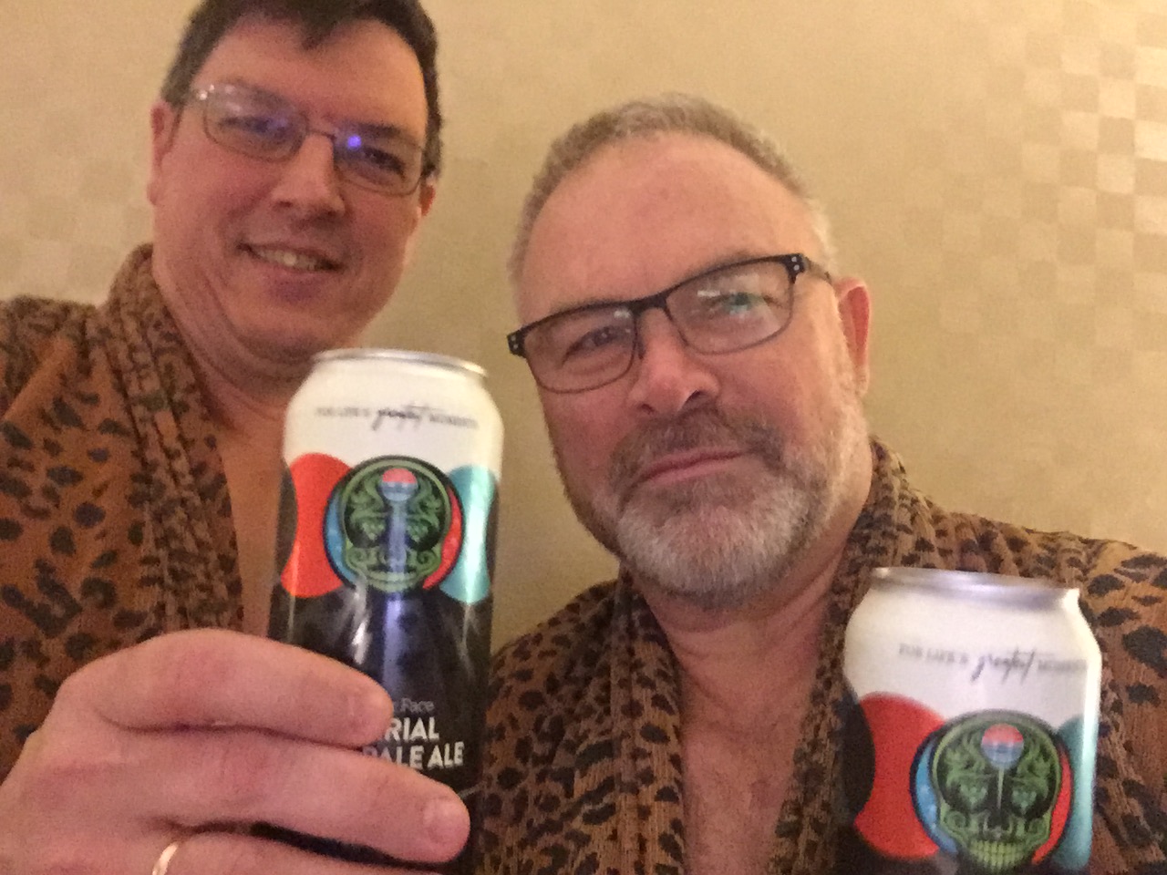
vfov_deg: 45.4
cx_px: 584
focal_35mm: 31
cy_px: 438
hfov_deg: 58.4
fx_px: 1045
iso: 800
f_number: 2.2
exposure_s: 1/15
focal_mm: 2.65
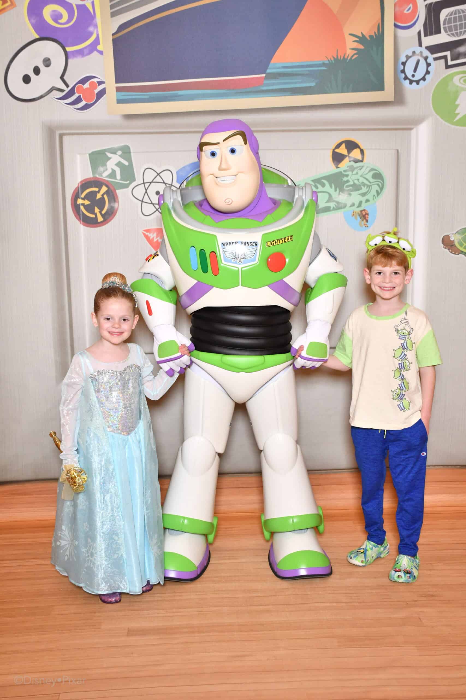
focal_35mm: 78
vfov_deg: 26.0
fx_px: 1514
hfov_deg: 17.5
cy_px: 350
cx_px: 233
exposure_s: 1/125
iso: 800
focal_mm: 52
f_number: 5.6
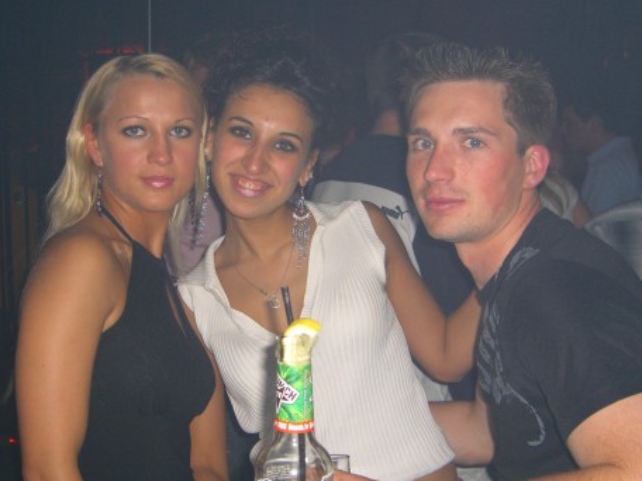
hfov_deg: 38.2
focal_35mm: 50
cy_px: 253
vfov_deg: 29.1
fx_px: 927
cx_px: 296
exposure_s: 1/60
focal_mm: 7.9
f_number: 2.8
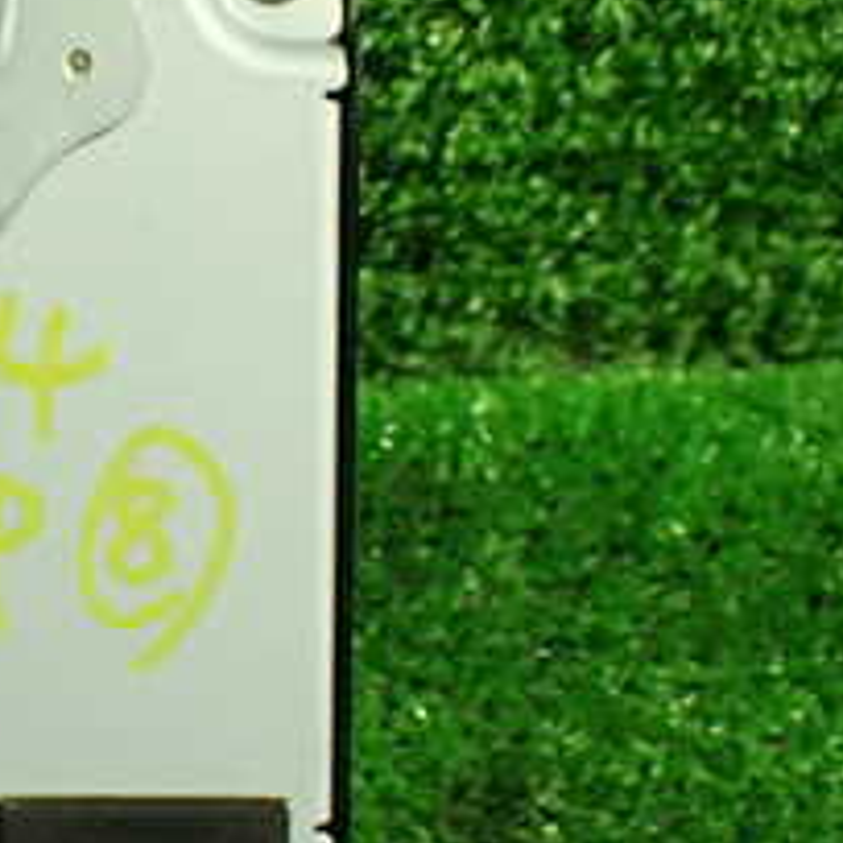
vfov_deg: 22.2
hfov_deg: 21.6
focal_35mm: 78
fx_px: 2149
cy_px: 368
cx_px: 45
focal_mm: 5.4
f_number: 2.3
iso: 800
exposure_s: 1/100
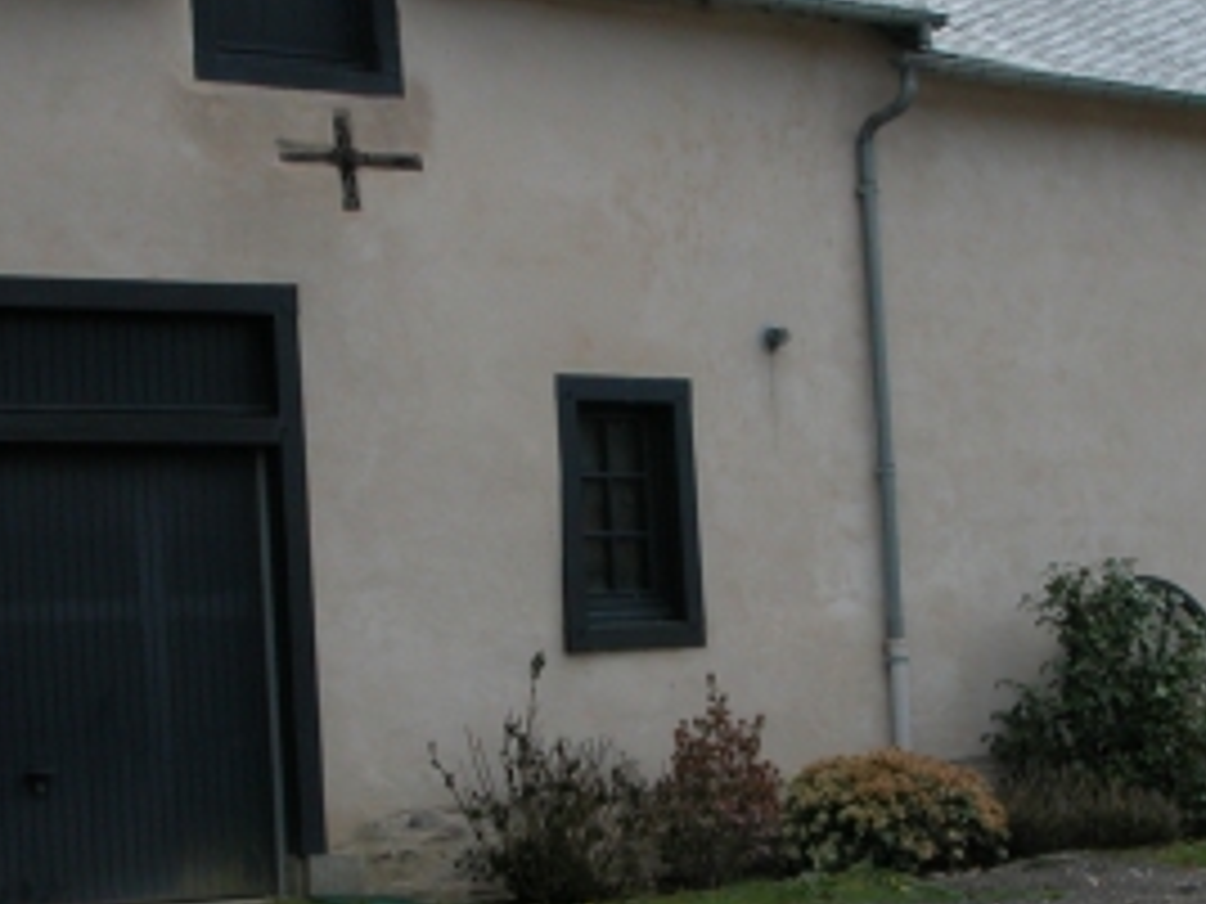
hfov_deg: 22.0
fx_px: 3101
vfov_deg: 16.6
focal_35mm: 89
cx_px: 608
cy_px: 522
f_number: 6.3
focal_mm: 8.9
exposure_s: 1/269
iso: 100
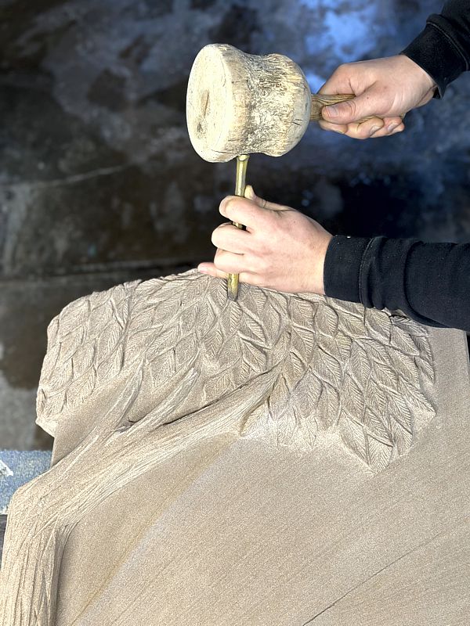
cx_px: 235
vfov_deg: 39.7
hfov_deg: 30.3
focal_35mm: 48
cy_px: 313
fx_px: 869
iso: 160
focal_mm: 6.86
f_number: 1.78
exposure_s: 1/50
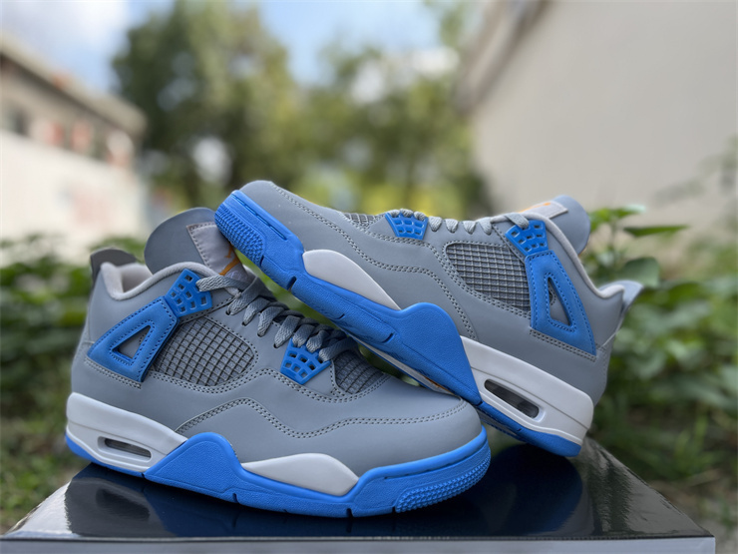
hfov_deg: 67.3
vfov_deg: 53.1
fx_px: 554
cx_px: 369
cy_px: 277
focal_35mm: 26
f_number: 1.6
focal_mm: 5.1
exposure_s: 1/718
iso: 50
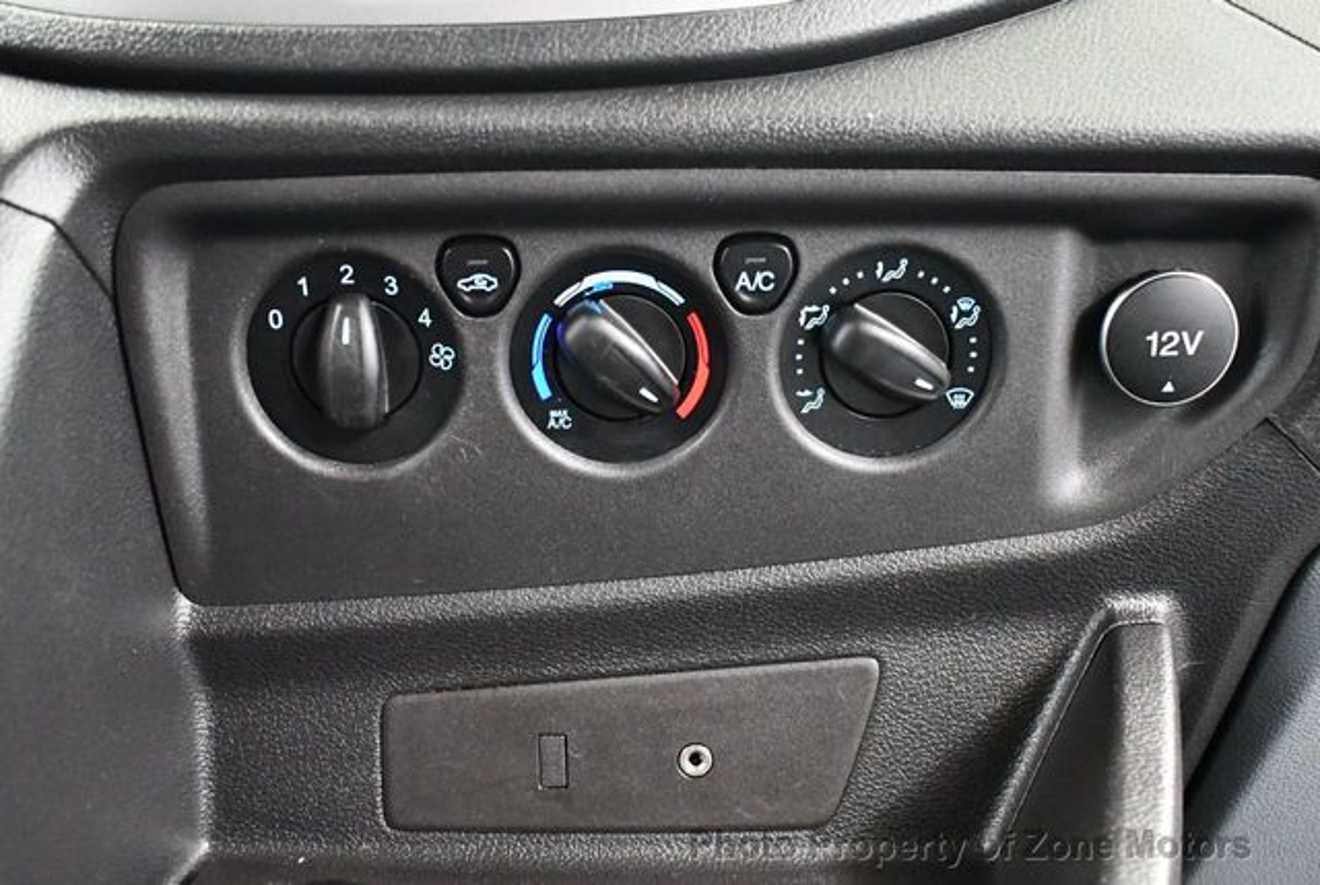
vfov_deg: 37.0
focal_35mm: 36
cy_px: 442
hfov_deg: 53.1
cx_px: 660
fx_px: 1322
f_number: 3.5
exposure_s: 1/60
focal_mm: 18
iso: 9000
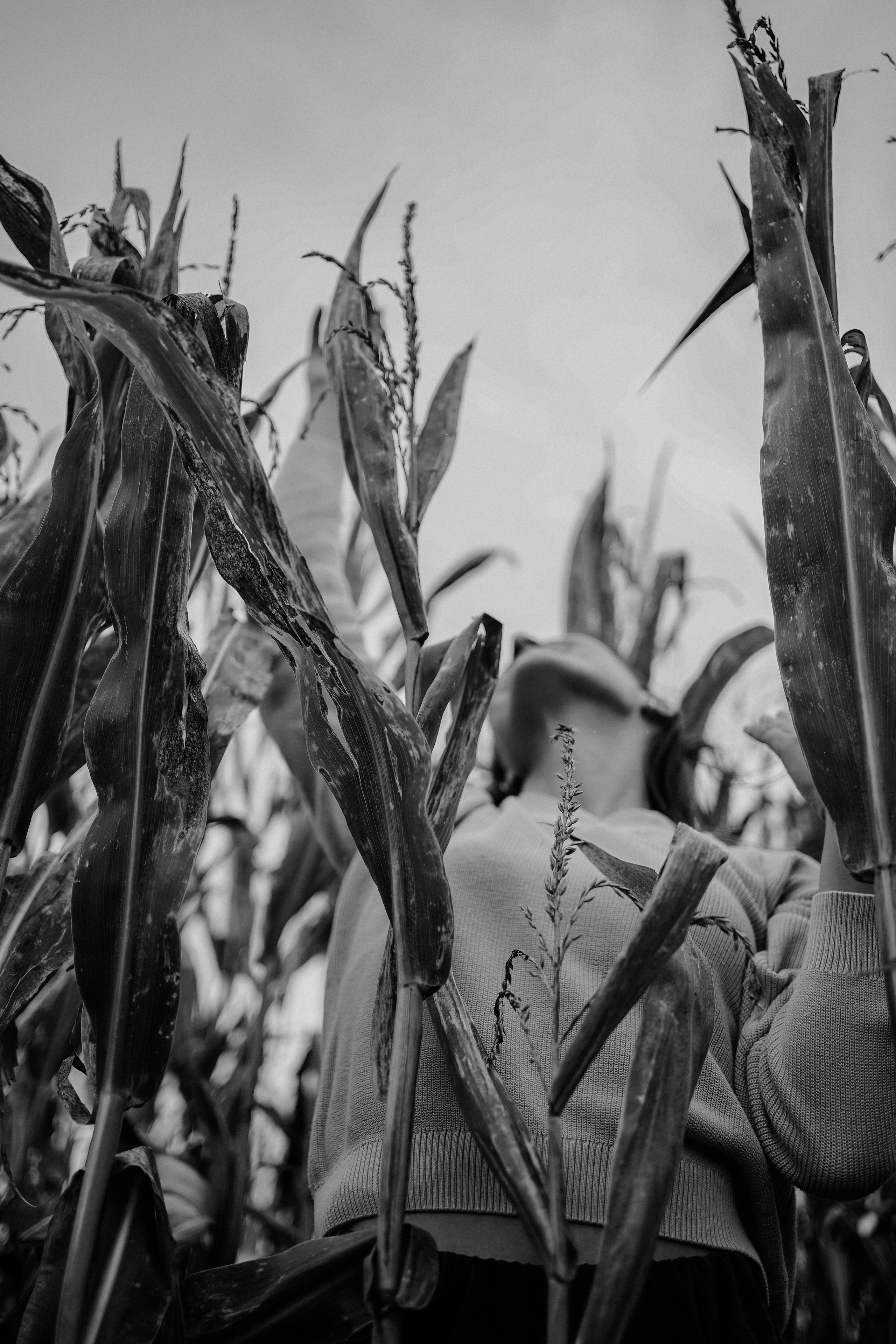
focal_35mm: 35
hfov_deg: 37.9
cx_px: 448
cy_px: 672
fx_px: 1307
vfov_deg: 54.4
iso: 100
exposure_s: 1/2000
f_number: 1.8
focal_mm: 35
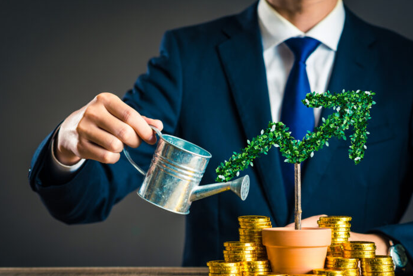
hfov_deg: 21.7
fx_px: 1079
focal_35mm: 94
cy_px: 152
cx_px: 202
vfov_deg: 14.6
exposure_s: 1/125
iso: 80
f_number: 5.6
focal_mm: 85
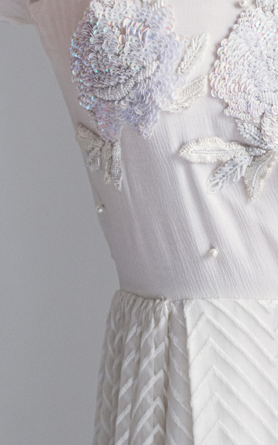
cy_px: 12
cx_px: 329
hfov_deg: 4.7
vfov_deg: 7.5
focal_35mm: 279
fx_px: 3384
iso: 800
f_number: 4
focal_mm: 105
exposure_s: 1/160
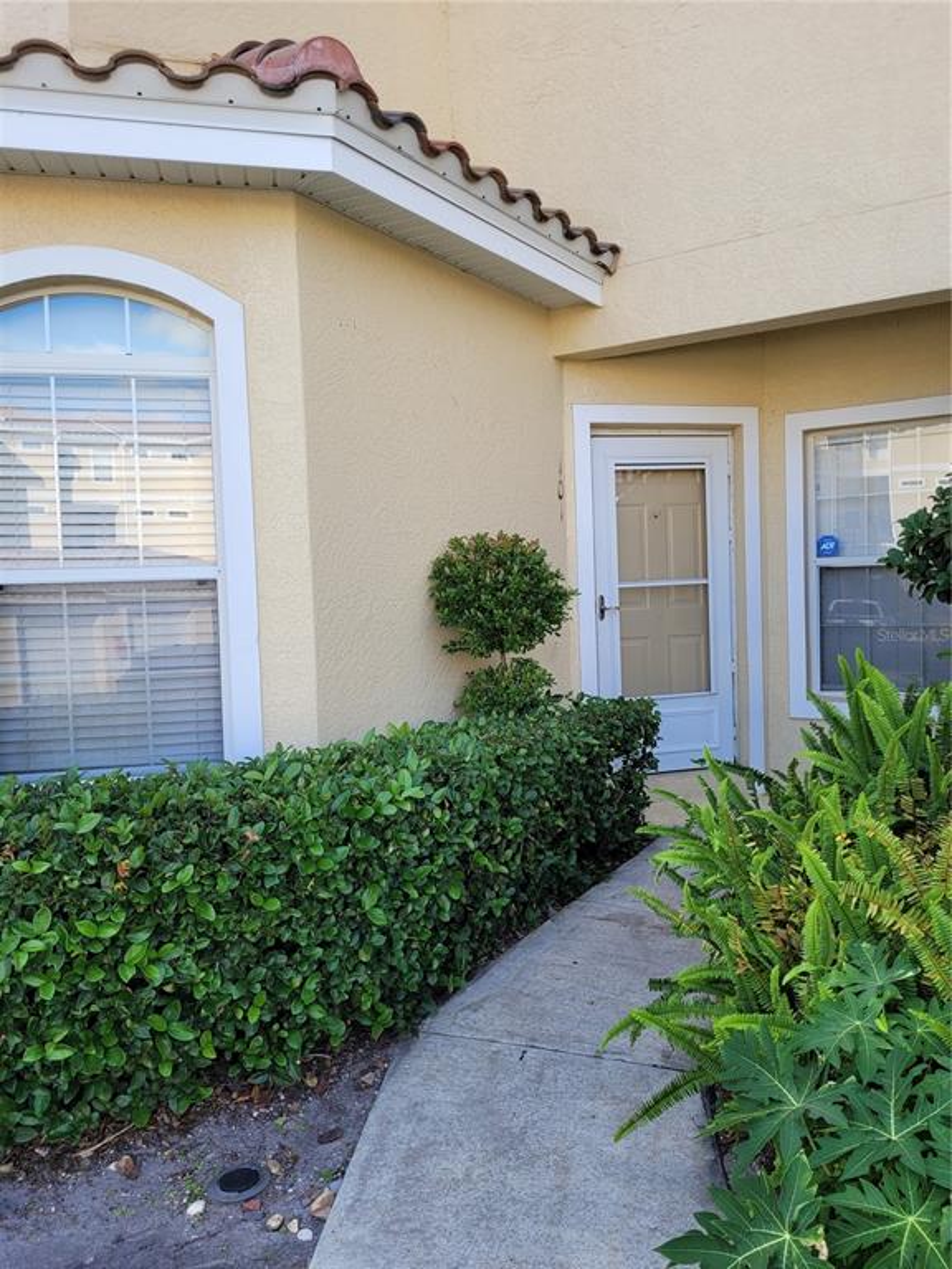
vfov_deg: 67.3
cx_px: 476
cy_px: 634
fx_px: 953
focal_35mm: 26
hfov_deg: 53.1
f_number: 1.8
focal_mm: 5.4
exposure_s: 1/428
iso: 40
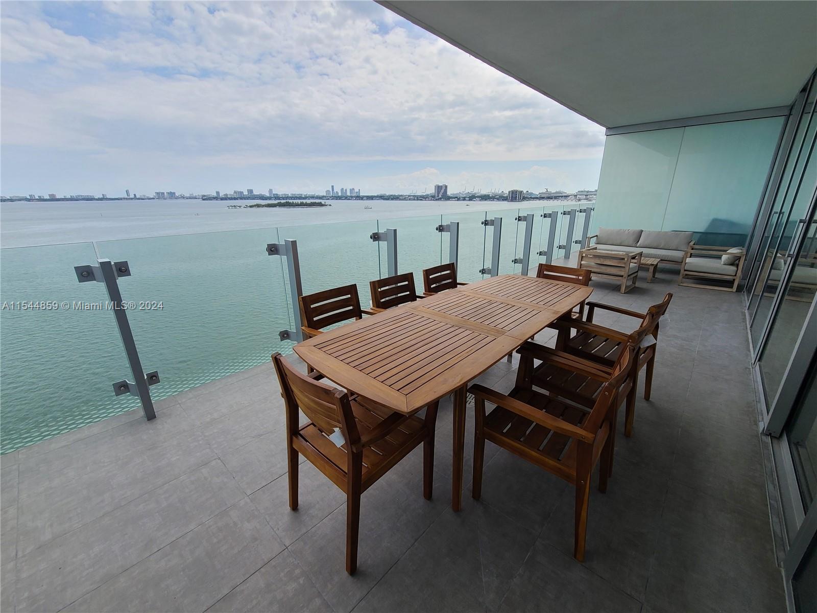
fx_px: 307
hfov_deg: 106.2
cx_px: 408
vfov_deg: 89.9
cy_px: 306
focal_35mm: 13
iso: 50
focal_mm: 2.2
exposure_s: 1/1636
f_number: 2.2
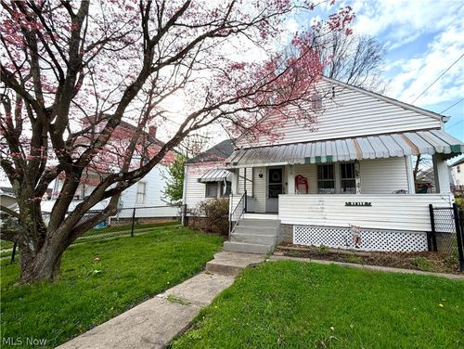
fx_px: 188
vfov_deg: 85.8
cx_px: 232
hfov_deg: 102.0
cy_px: 174
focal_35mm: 14
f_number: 2.2
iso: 40
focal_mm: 2.22
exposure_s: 1/770
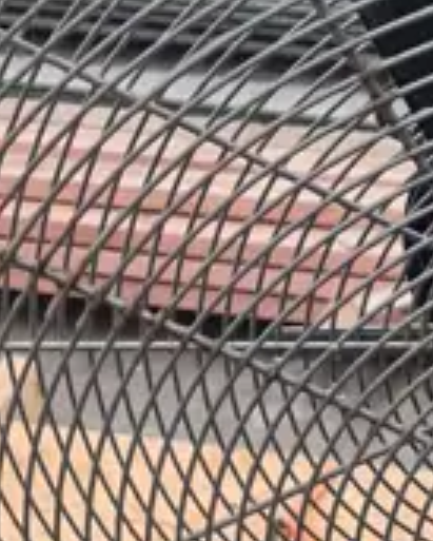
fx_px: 2337
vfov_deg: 12.9
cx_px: 569
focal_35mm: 146
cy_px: 614
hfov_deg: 10.4
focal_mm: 7
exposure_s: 1/120
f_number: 1.8
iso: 125
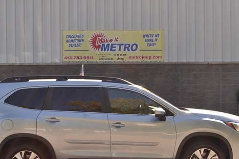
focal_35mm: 51
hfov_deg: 38.9
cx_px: 106
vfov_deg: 26.3
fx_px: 338
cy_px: 99
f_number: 8
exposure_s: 1/250
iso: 180
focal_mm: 26
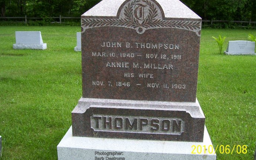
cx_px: 130
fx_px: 272
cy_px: 76
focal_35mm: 39
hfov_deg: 50.4
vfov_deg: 32.8
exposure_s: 1/100
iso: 80
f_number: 2.7
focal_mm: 6
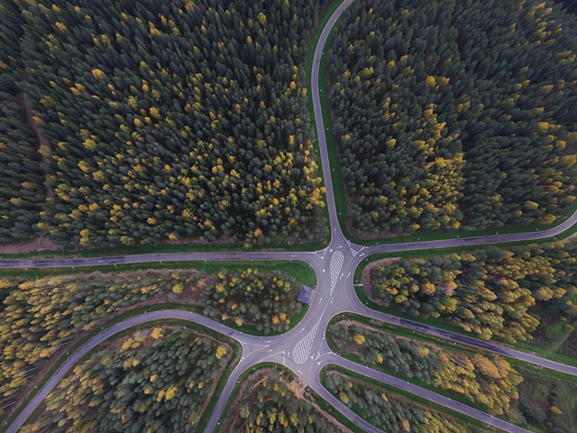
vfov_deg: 66.0
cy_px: 216
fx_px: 333
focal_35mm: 20
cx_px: 288
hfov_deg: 81.7
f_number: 2.8
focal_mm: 3.61
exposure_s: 1/428
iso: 100
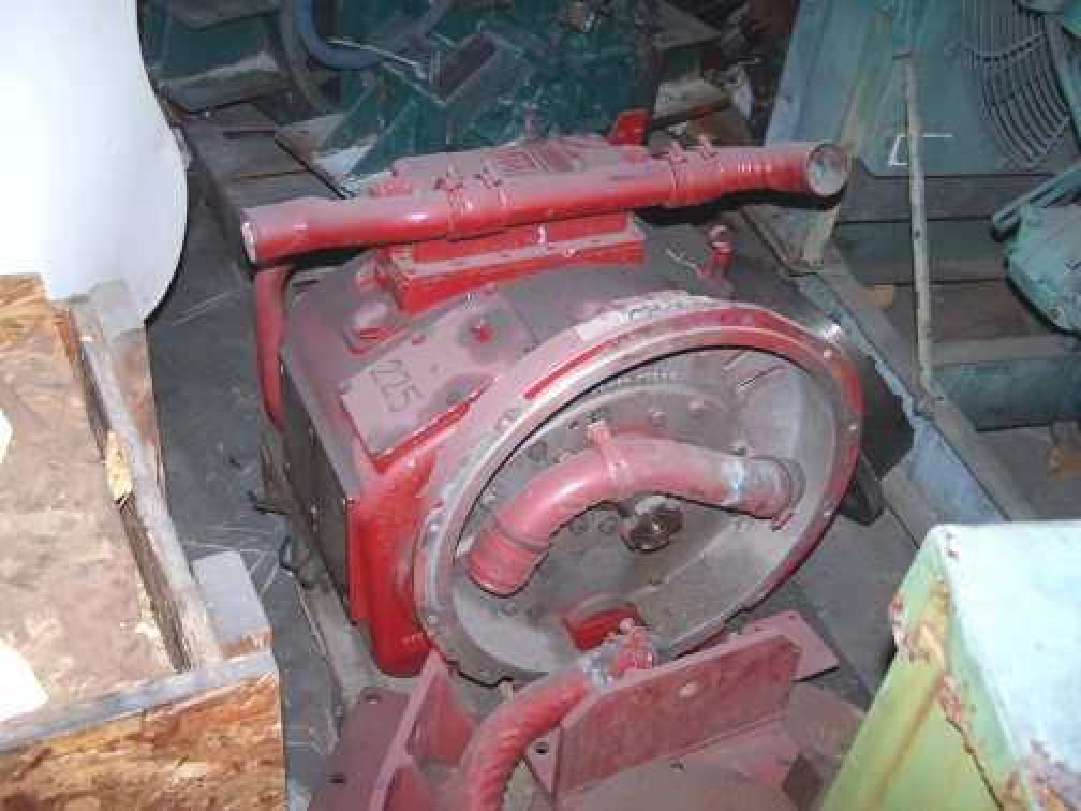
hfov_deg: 46.8
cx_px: 540
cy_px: 406
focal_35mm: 40
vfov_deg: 36.0
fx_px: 1249
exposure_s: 1/60
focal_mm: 6.7
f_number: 2.8
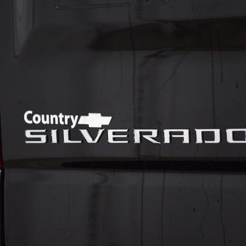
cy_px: 124
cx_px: 122
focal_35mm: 135
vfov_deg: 12.9
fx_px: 1085
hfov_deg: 12.9
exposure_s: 1/80
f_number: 2.8
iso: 1600
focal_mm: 70
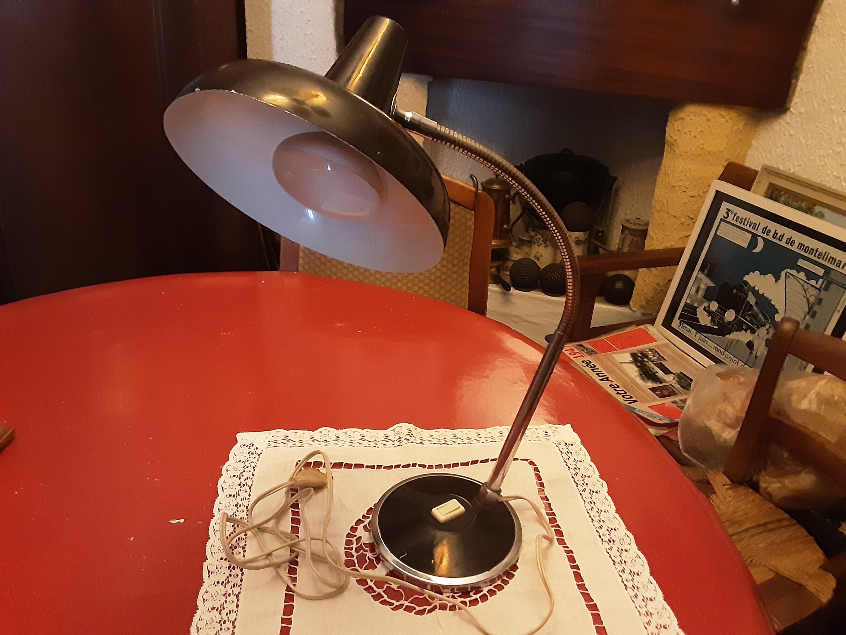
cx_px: 423
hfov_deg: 63.4
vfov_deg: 49.7
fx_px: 684
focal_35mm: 28
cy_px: 318
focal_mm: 2.9
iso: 640
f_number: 1.9
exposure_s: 1/20
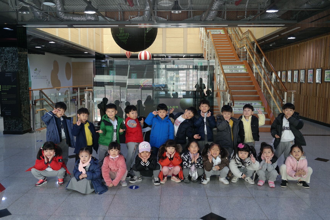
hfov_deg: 61.9
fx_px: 275
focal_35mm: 30
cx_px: 165
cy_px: 110
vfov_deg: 43.6
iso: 400
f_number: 3.5
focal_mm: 20
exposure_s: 1/40
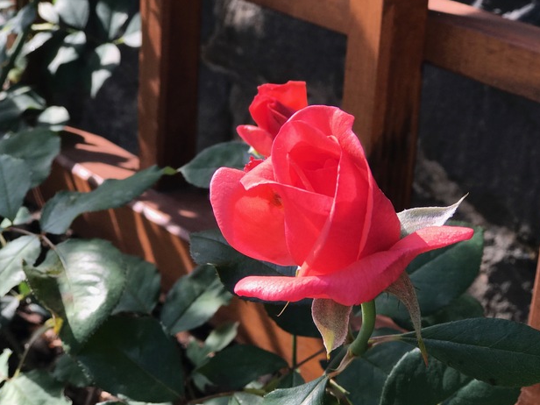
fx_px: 1232
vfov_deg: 18.7
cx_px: 308
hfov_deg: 24.7
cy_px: 208
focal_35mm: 79
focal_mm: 6.6
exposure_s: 1/317
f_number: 2.8
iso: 20
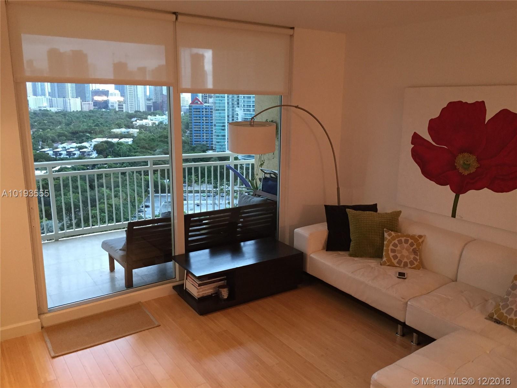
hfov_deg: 61.7
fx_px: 433
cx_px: 258
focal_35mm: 29
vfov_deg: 48.2
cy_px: 194
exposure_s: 1/30
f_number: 2.2
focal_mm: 4.15
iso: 125
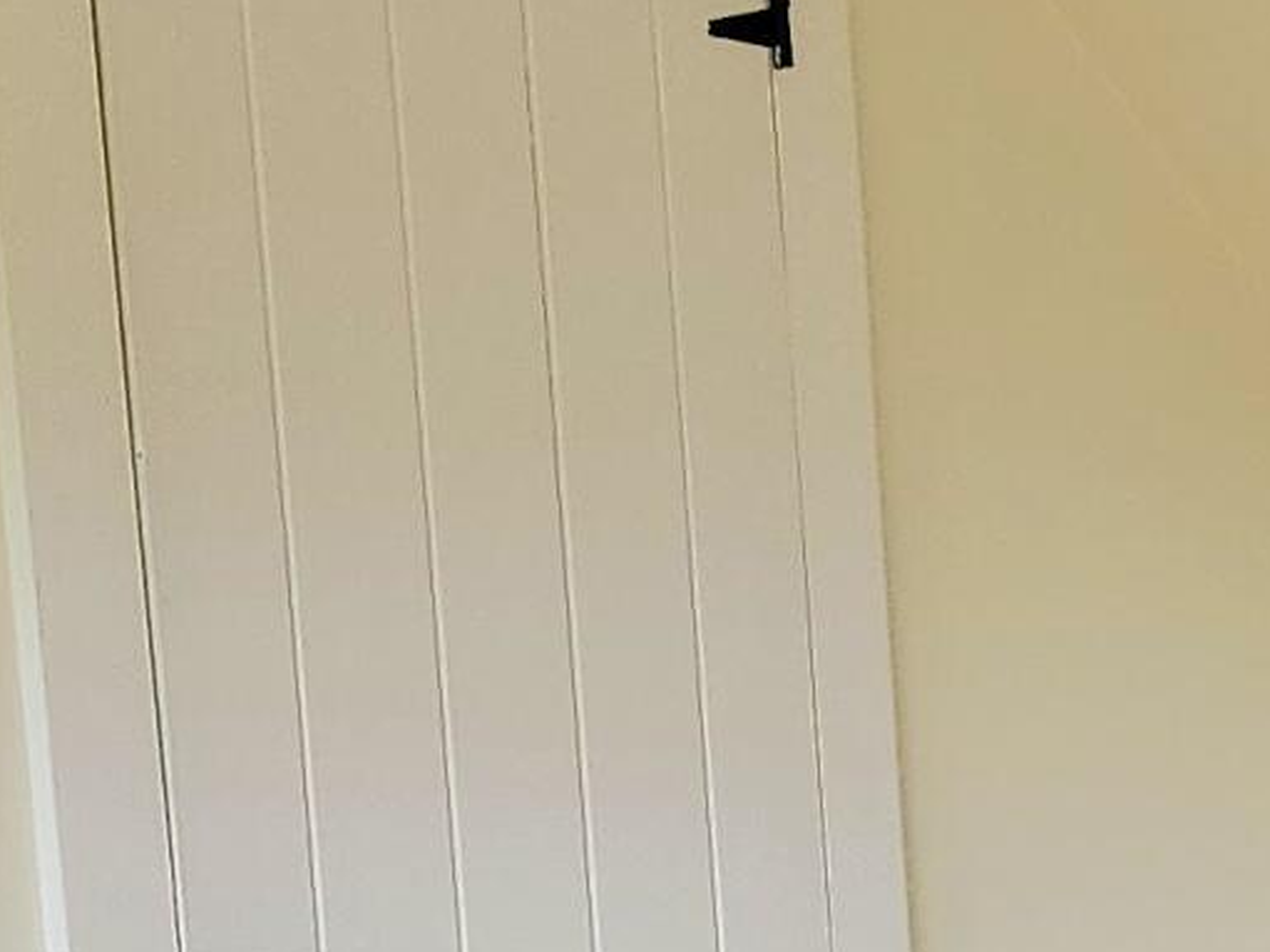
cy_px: 1099
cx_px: 1871
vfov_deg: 10.8
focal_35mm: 135
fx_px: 4952
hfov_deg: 13.8
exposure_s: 1/180
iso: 125
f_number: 1.8
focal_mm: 6.4
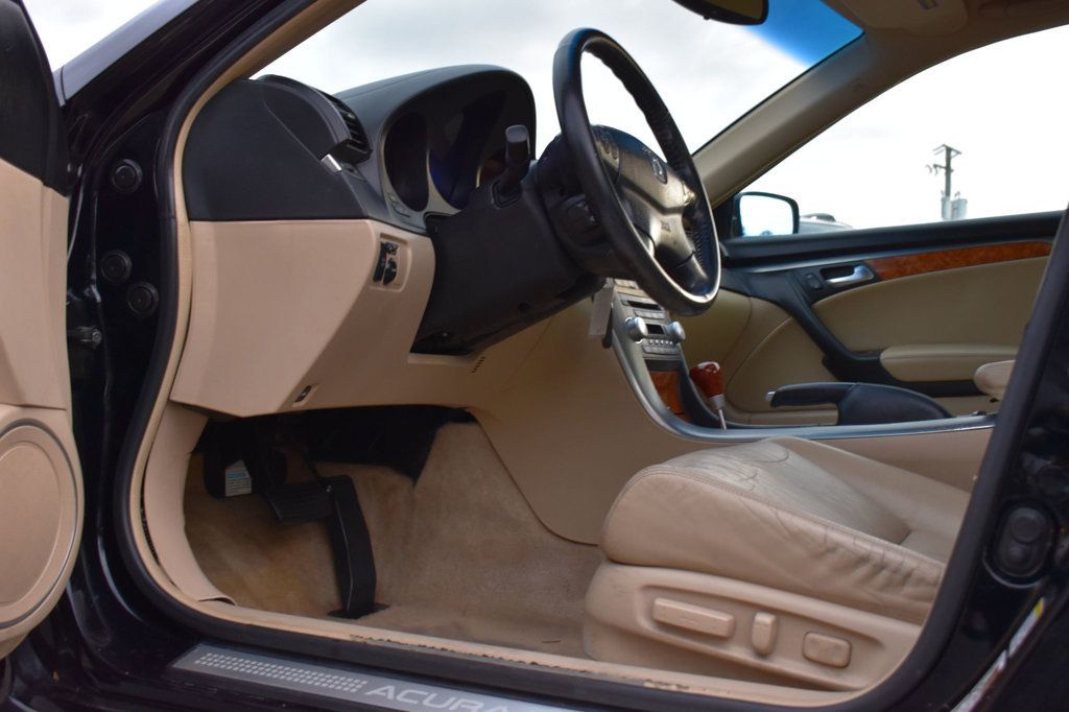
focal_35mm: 39
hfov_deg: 49.6
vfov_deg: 34.2
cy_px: 356
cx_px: 534
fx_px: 1158
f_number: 6.3
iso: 1000
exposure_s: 1/15
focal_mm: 26
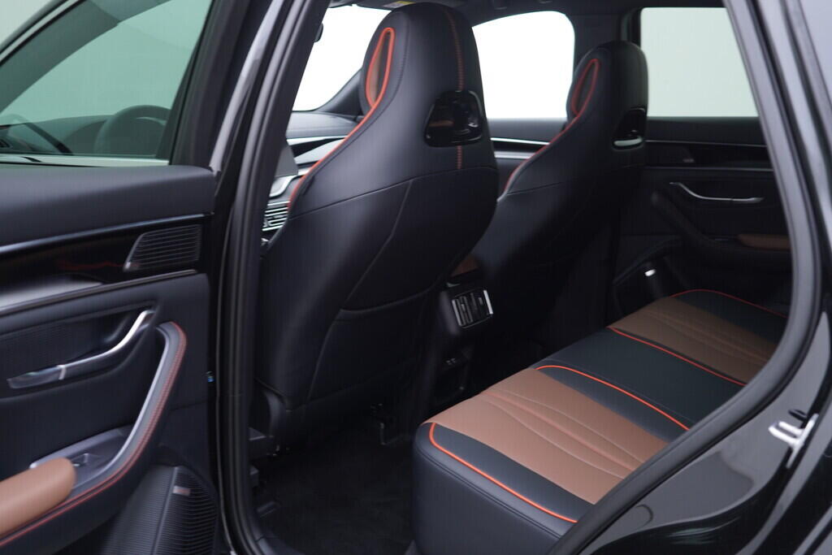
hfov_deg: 53.1
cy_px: 278
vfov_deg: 36.9
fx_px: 832
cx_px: 416
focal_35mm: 36
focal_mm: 24
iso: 200
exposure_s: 1/40
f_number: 2.8
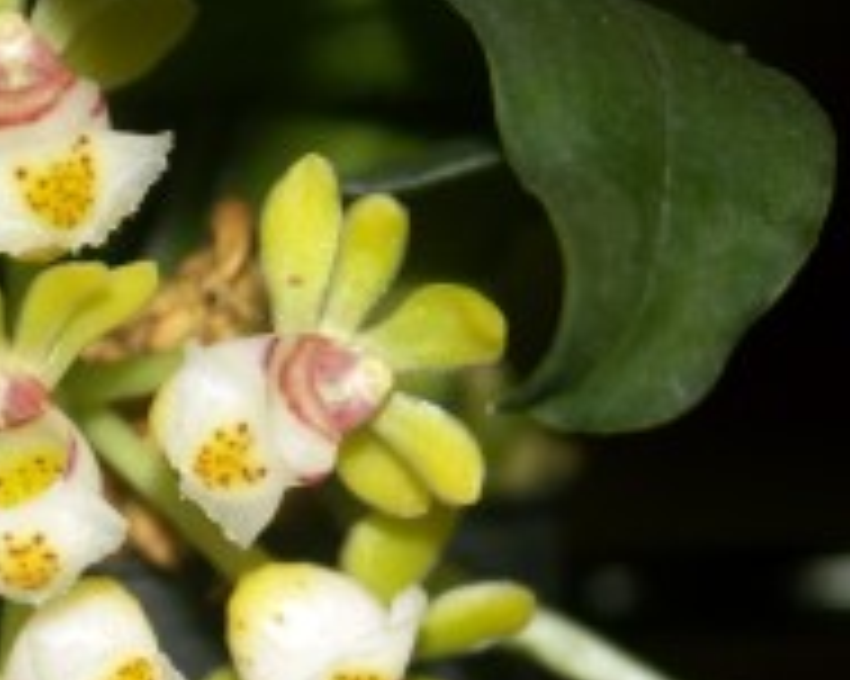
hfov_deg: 4.2
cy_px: 531
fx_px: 11692
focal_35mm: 465
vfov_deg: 3.3
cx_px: 72
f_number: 3.5
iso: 64
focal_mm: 50.8
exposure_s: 1/200
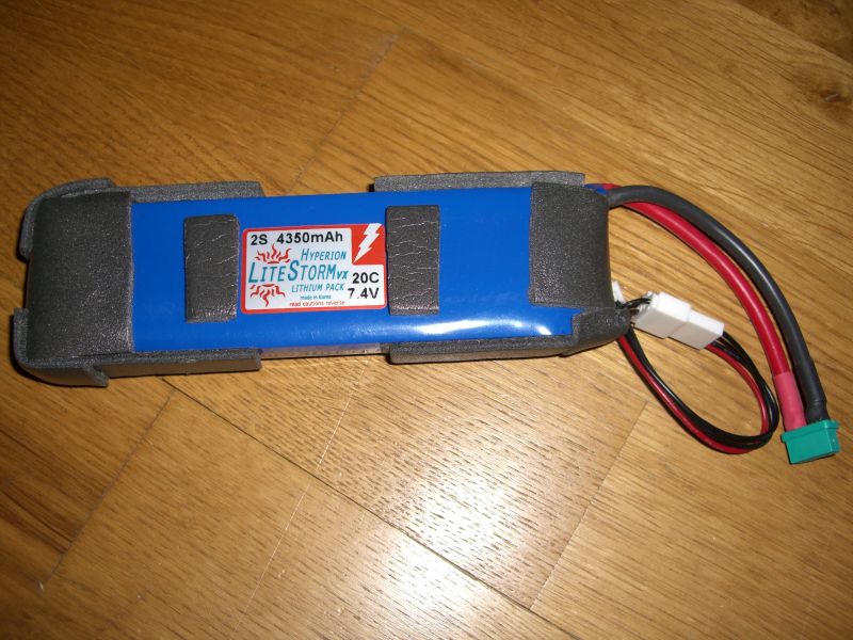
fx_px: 936
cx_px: 426
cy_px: 320
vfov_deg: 37.7
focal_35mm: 38
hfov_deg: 49.0
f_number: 2.8
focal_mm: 7.9
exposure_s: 1/60
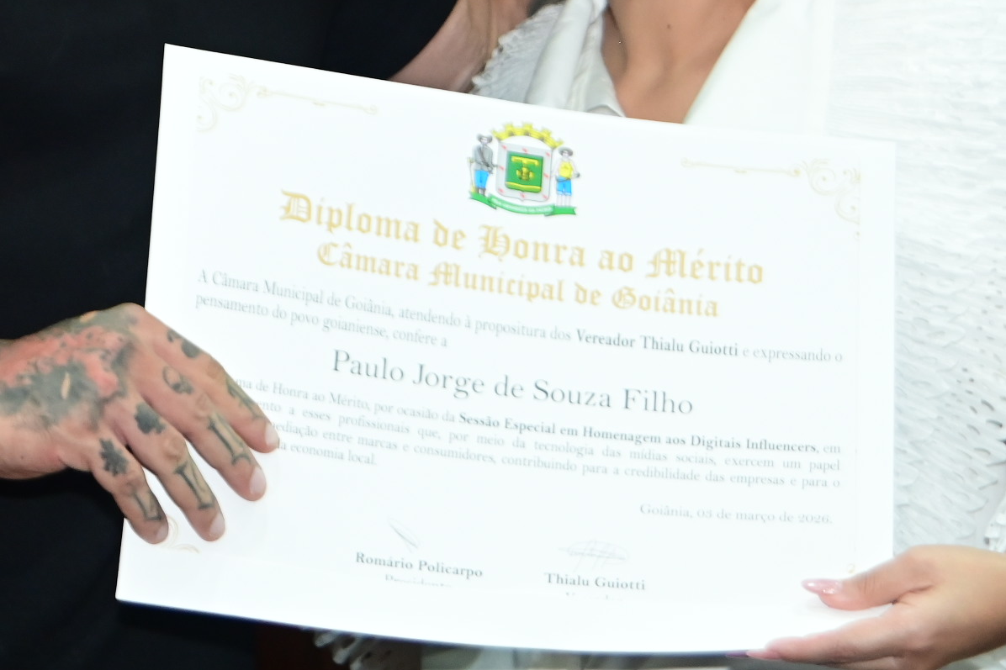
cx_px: 236
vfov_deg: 7.7
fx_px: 4945
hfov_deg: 11.6
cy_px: -24
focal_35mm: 177
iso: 2000
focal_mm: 70
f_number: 5.6
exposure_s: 1/125
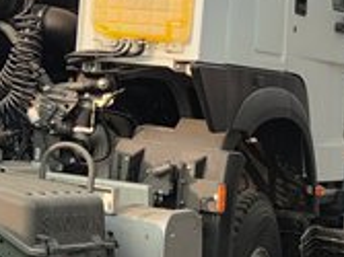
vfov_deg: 12.1
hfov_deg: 13.7
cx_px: -367
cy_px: -23
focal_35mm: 120
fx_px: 1192
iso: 50
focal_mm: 4.71
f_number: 1.79
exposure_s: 1/873
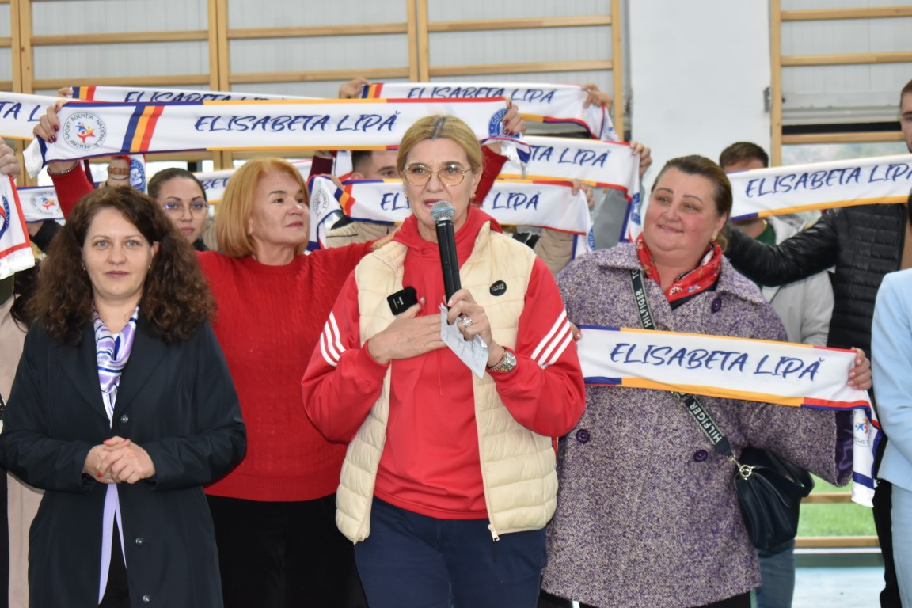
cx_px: 456
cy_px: 304
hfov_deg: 24.6
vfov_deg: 16.6
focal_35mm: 82
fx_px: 2090
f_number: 5.6
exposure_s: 1/60
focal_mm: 55
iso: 900
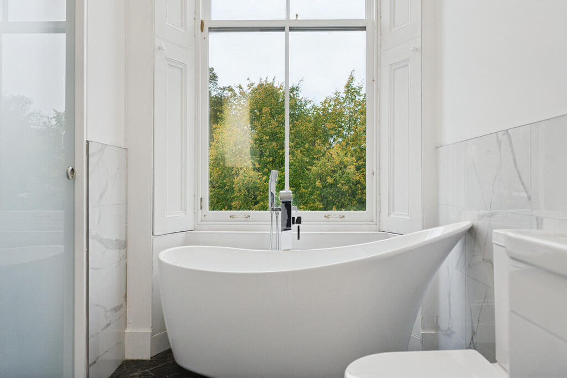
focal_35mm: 30
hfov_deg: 61.9
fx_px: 473
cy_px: 189
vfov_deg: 43.6
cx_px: 284
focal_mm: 20
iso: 640
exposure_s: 1/500
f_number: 2.8
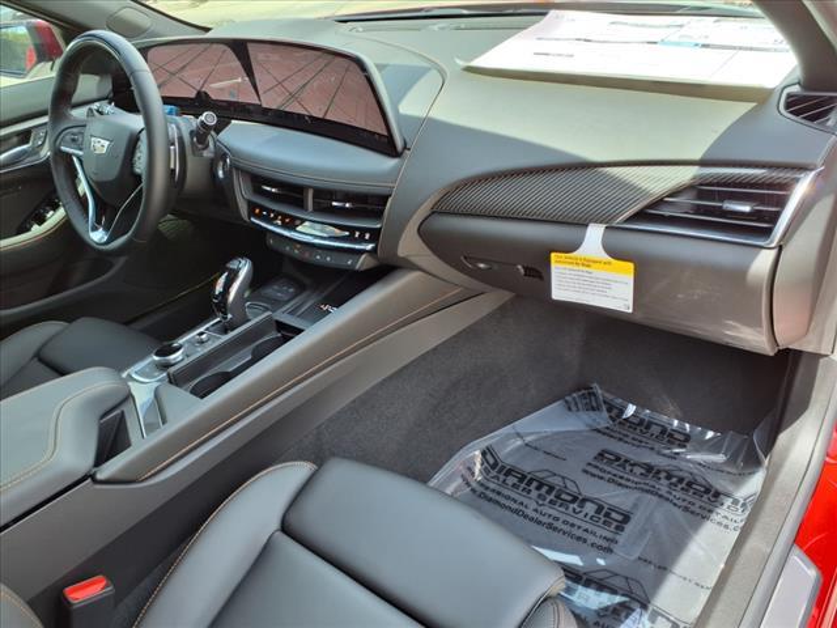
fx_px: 653
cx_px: 418
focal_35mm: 27
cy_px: 314
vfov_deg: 51.4
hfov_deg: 65.3
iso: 40
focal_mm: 3.58
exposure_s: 1/147
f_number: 1.9
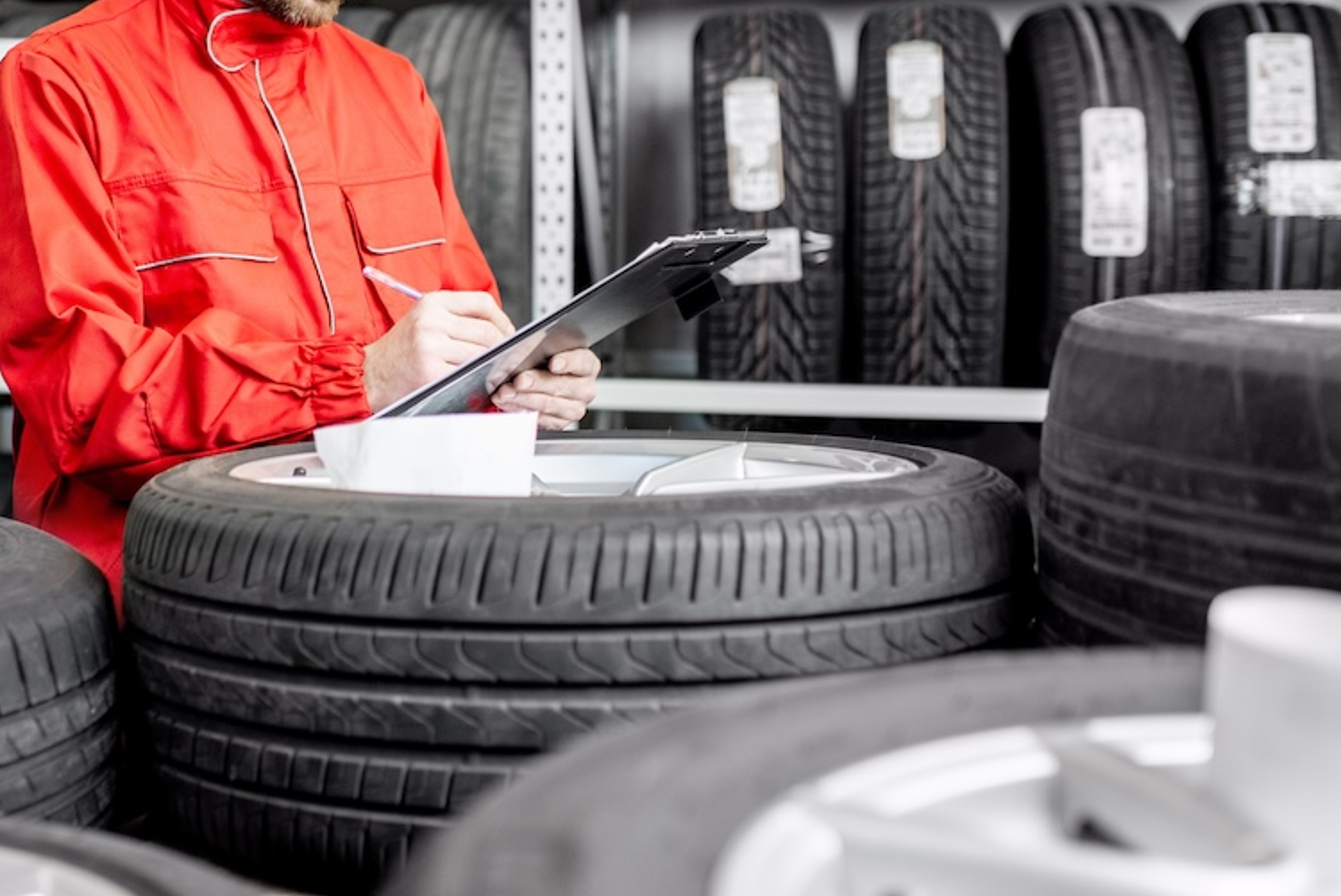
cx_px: 302
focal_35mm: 56
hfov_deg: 34.7
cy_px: 325
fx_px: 2087
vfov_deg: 24.1
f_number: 2.2
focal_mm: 35
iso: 500
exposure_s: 1/160
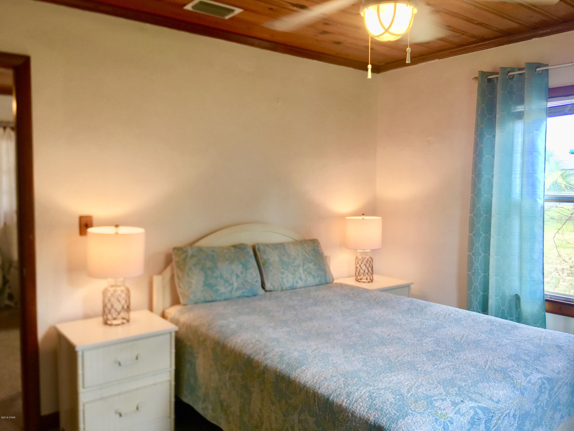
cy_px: 216
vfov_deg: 48.2
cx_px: 287
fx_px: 481
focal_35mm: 29
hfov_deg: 61.7
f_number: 2.2
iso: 25
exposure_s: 1/30
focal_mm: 4.15
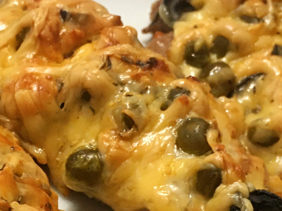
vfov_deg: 16.4
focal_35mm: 89
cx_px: 111
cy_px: 191
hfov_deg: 22.0
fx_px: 725
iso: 200
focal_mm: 4.15
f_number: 2.2
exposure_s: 1/33
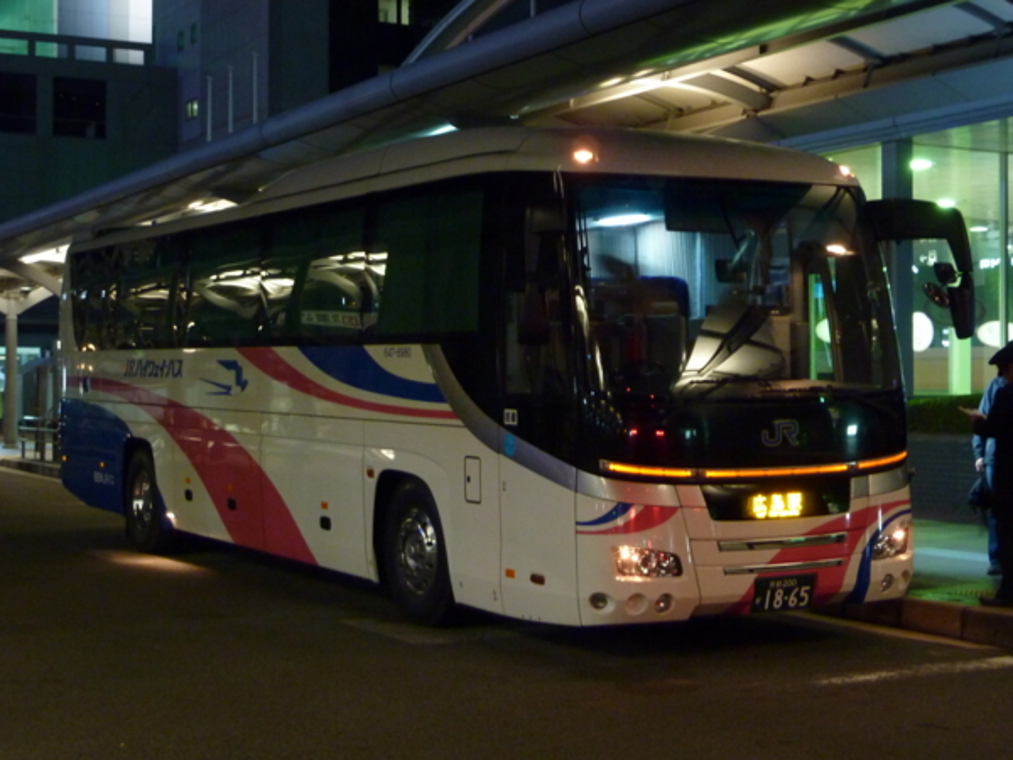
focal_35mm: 59
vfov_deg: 24.8
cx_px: 506
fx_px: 1727
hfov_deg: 32.7
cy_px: 380
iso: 400
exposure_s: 1/2
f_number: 3.9
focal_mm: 9.7
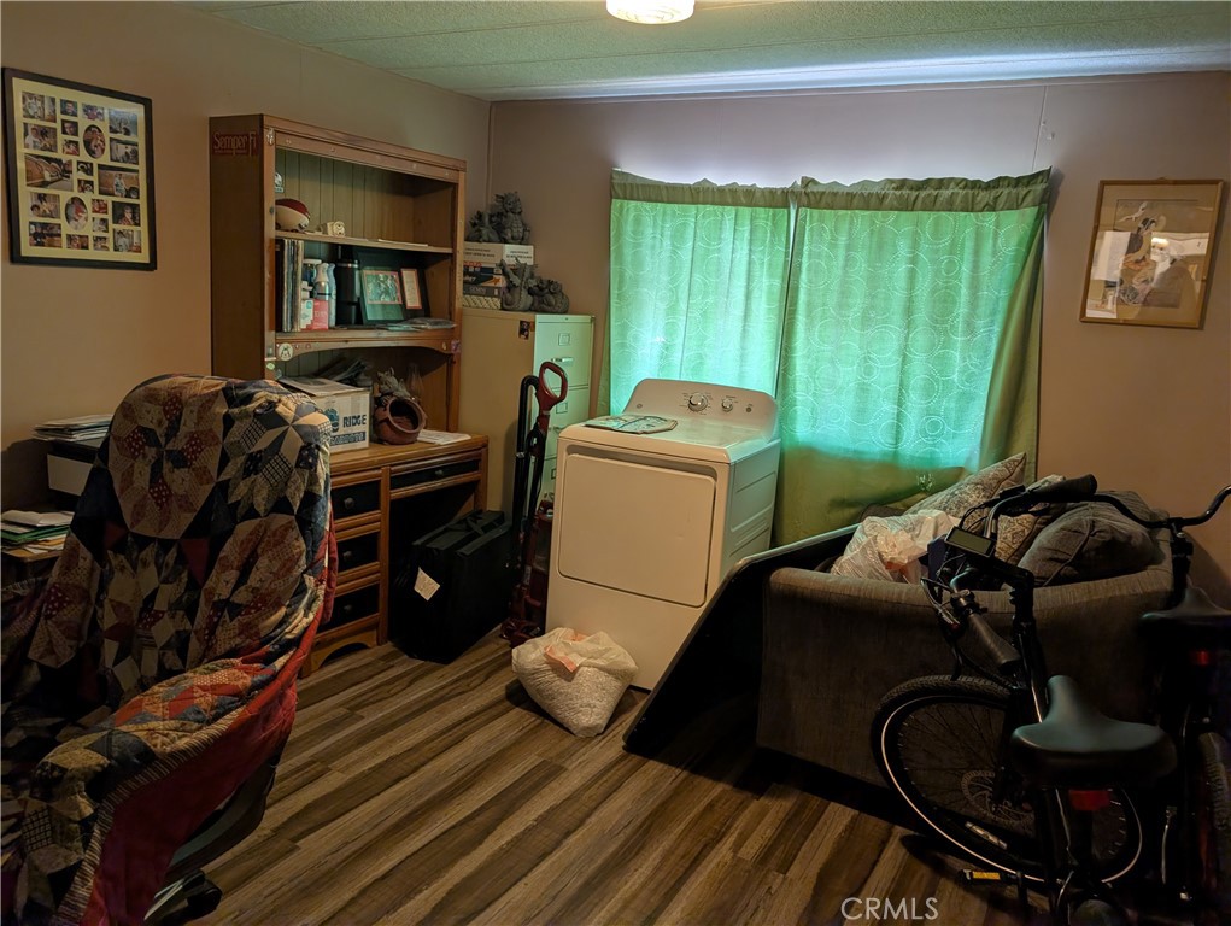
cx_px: 616
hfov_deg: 71.5
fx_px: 854
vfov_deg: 56.9
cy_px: 463
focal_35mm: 24
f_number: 1.68
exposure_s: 1/60
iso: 124
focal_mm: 6.9
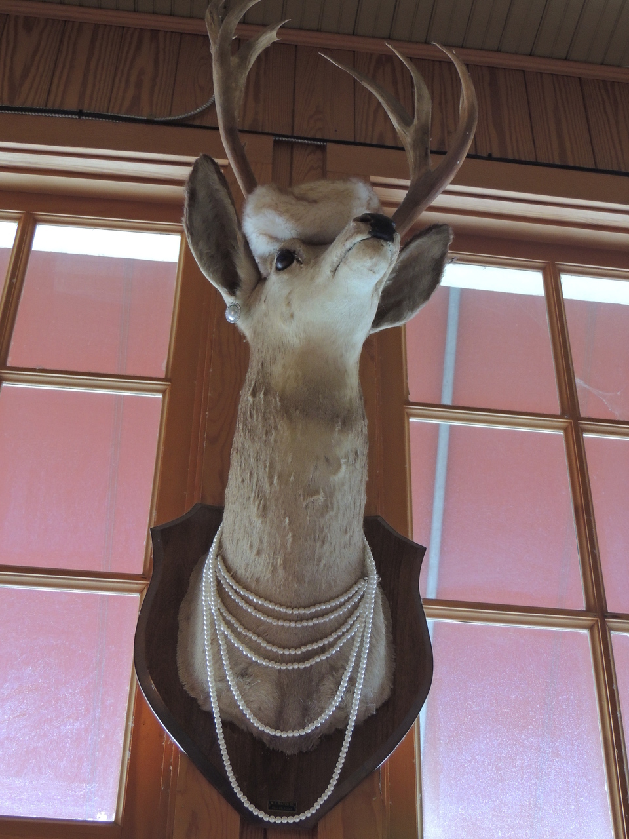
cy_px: 420
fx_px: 1211
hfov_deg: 29.1
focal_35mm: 50
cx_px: 314
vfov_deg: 38.2
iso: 400
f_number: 3.6
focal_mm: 8.9
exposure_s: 1/15
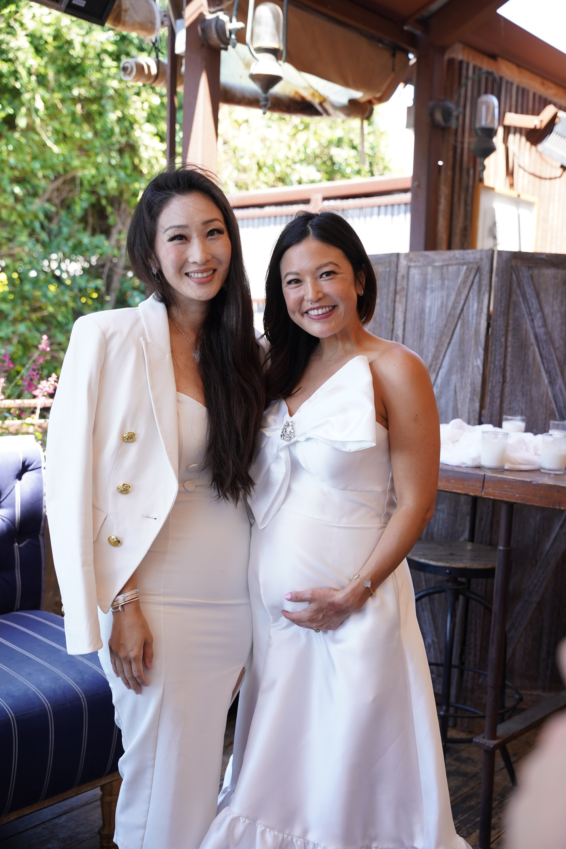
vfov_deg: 45.6
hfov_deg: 31.3
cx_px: 283
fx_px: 1009
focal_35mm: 43
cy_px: 424
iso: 500
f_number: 4
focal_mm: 42.8
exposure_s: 1/200
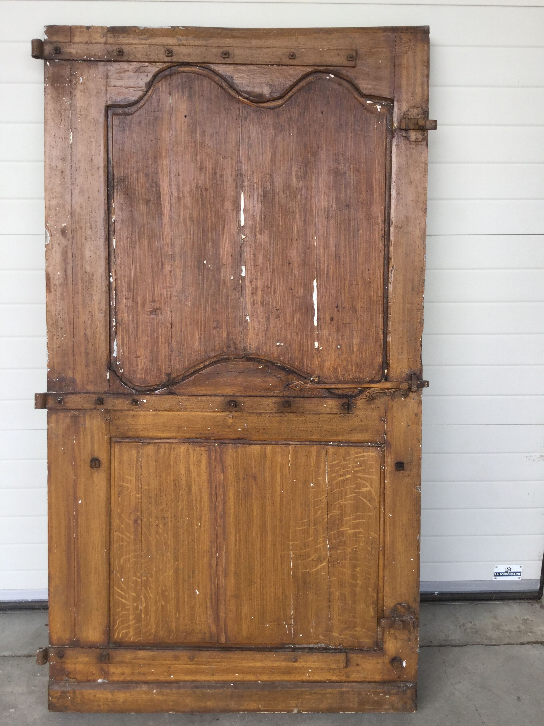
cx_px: 272
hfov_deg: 45.4
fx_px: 650
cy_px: 363
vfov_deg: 58.4
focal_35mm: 31
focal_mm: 3.3
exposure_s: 1/123
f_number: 2.4
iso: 25
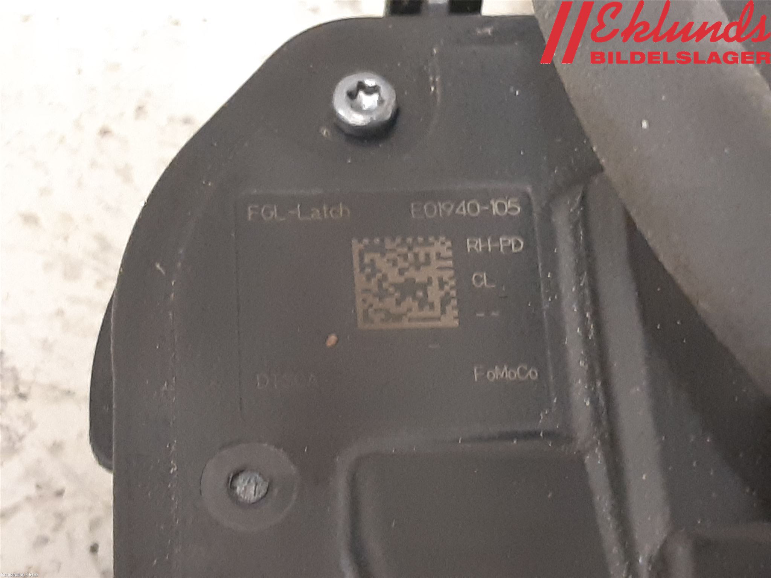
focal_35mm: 26
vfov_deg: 53.1
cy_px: 289
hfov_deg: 67.3
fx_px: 579
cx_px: 386
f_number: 1.7
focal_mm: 3.93
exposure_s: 1/25
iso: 320
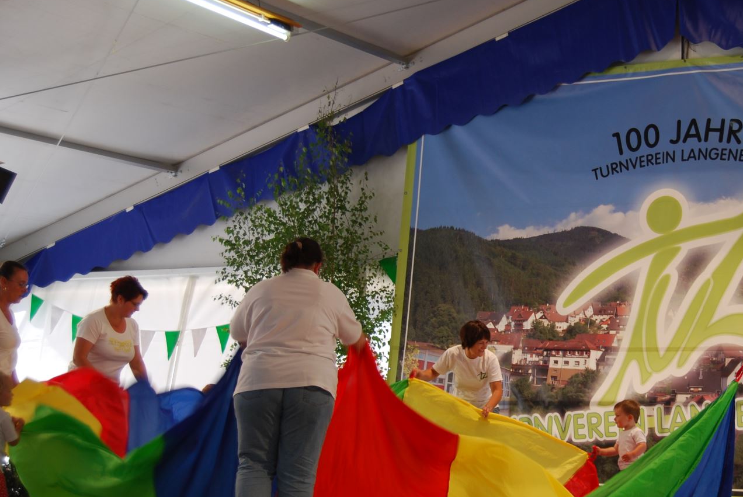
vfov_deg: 17.7
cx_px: 514
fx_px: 1591
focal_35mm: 77
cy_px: 292
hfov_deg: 26.1
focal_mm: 34
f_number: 4.5
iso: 200
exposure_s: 1/60
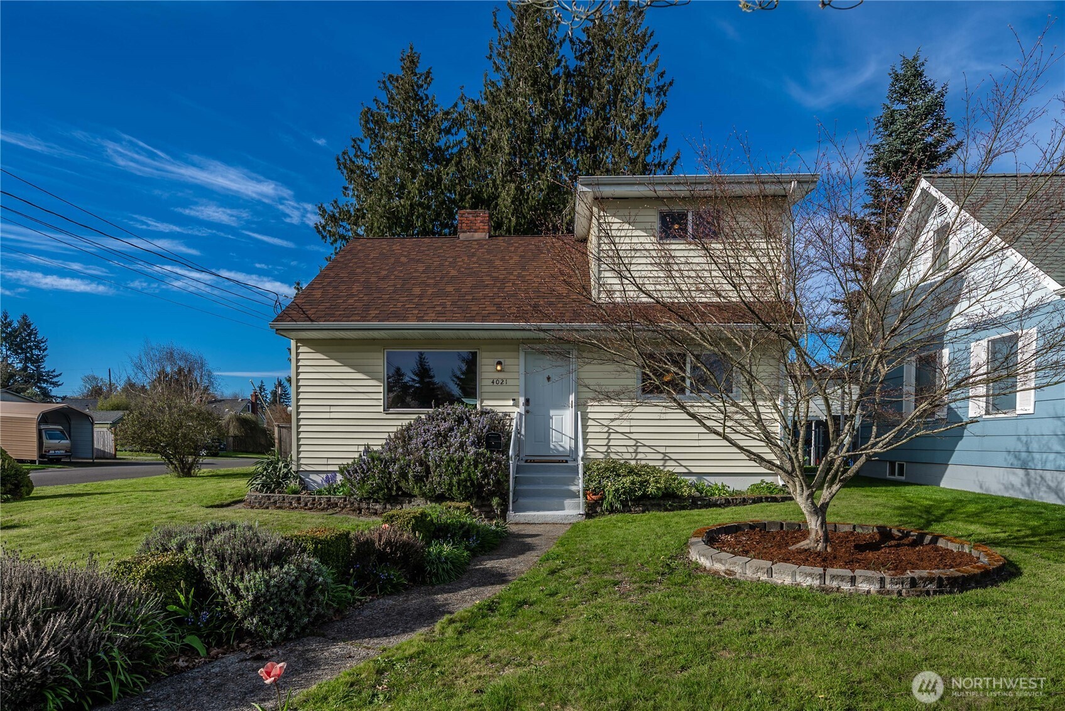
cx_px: 532
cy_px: 356
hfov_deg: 86.9
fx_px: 562
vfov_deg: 64.6
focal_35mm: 19
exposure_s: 1/200
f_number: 7.1
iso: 80
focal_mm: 19
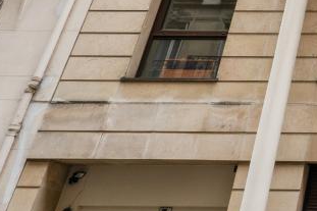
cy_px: -174
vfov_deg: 15.6
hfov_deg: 21.6
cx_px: 508
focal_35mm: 74
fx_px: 651
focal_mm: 12
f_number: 11
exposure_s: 1/50
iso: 100
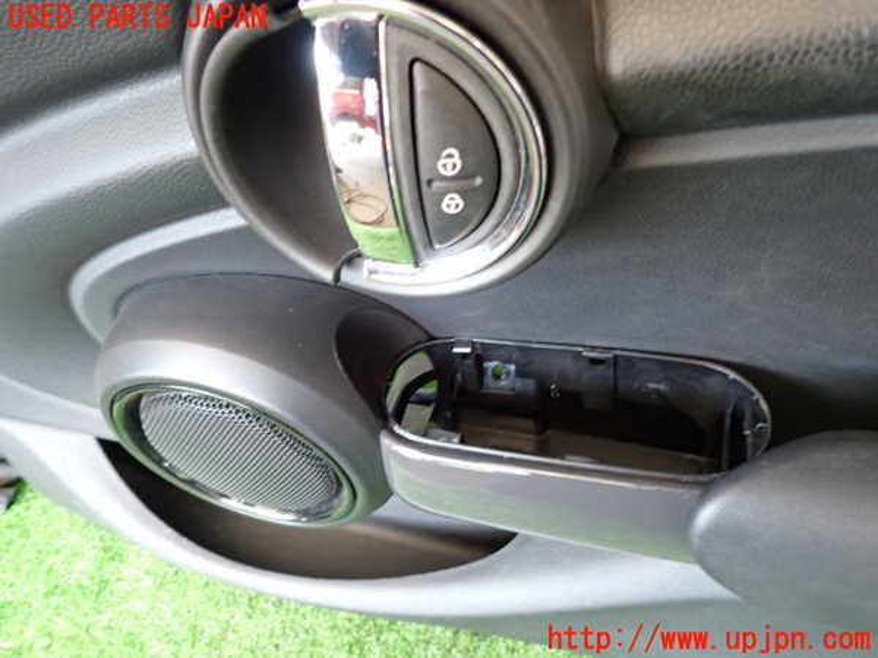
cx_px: 439
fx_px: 634
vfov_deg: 54.9
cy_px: 329
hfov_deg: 69.4
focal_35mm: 25
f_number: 2
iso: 320
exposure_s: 1/30
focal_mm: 4.5
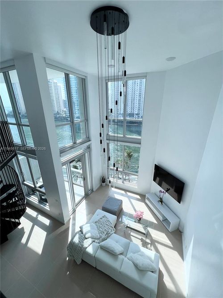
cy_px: 149
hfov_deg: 89.9
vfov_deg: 106.2
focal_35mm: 13
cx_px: 112
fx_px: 112
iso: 32
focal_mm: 1.57
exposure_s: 1/763
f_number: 1.8
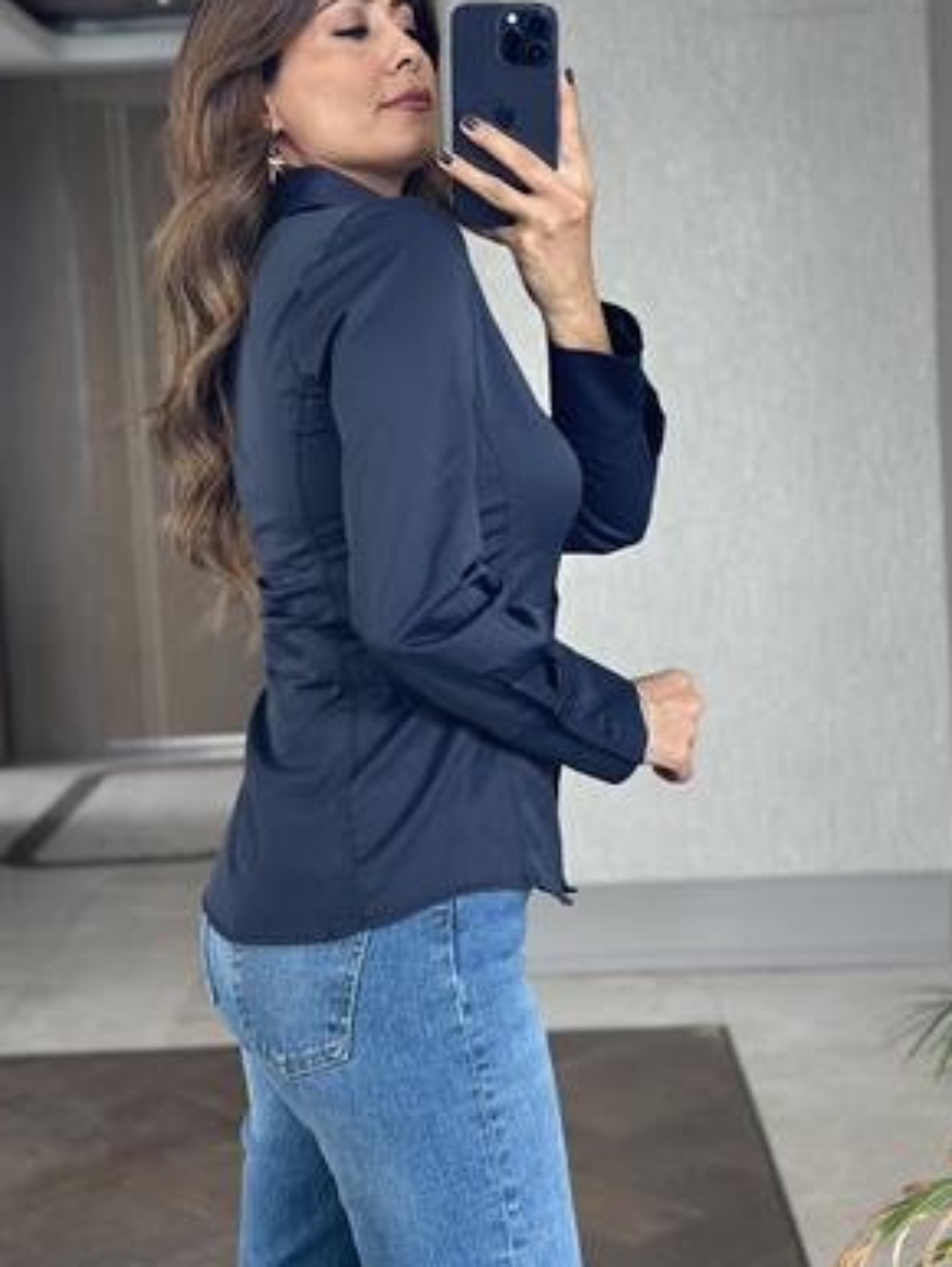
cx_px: 414
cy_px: 555
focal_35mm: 63
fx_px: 2308
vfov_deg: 30.7
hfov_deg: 23.3
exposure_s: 1/121
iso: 100
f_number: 1.78
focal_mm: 6.86
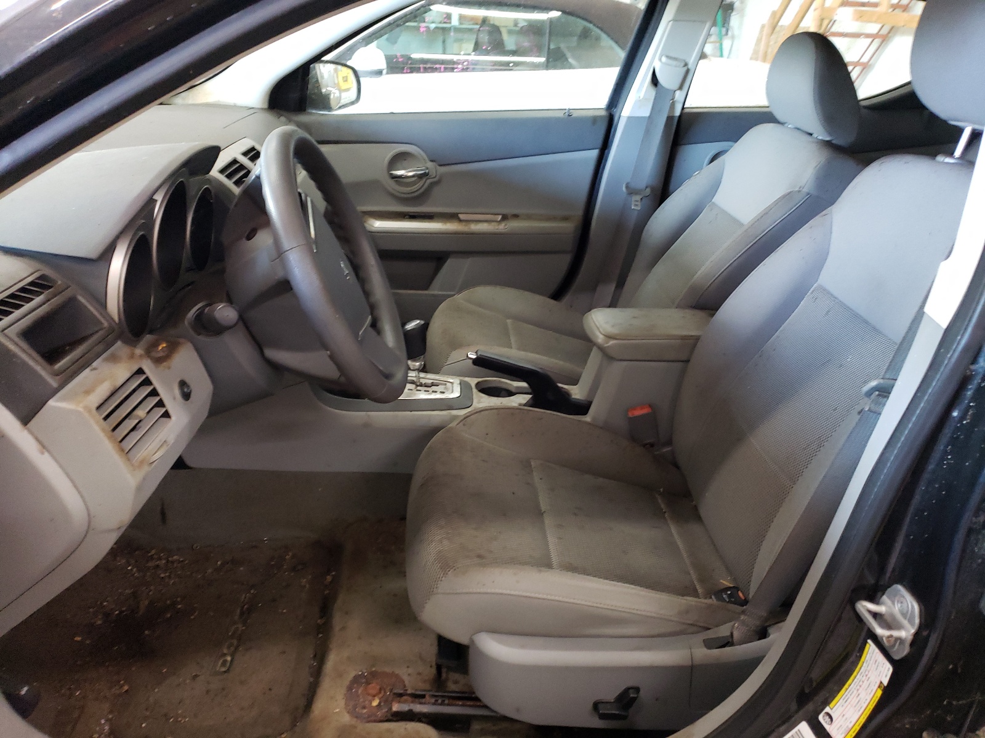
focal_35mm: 26
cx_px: 492
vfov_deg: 53.1
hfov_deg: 67.3
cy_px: 369
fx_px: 740
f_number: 1.5
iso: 296
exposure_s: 1/30
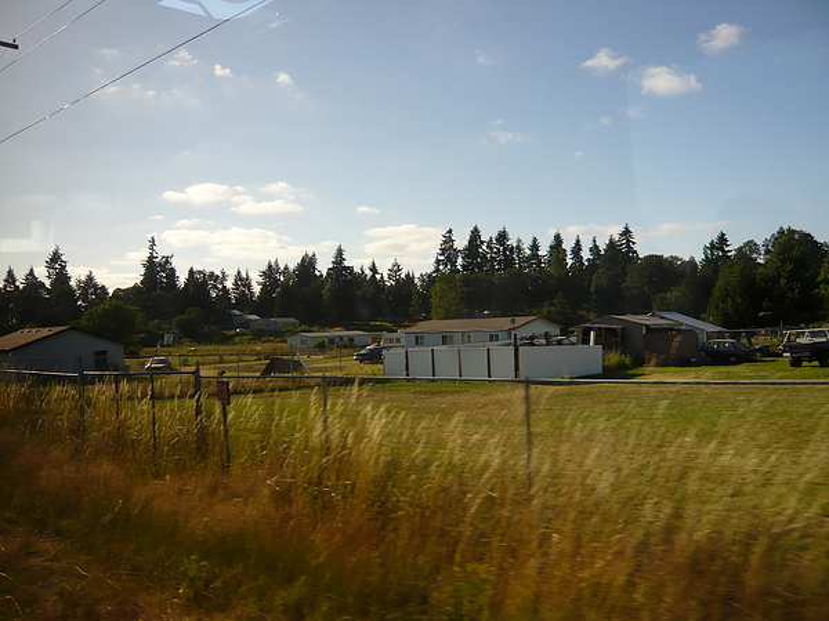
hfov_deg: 63.4
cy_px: 310
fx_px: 671
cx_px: 414
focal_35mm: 28
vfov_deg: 49.7
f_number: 2.8
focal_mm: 4.6
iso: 100
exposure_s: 1/500
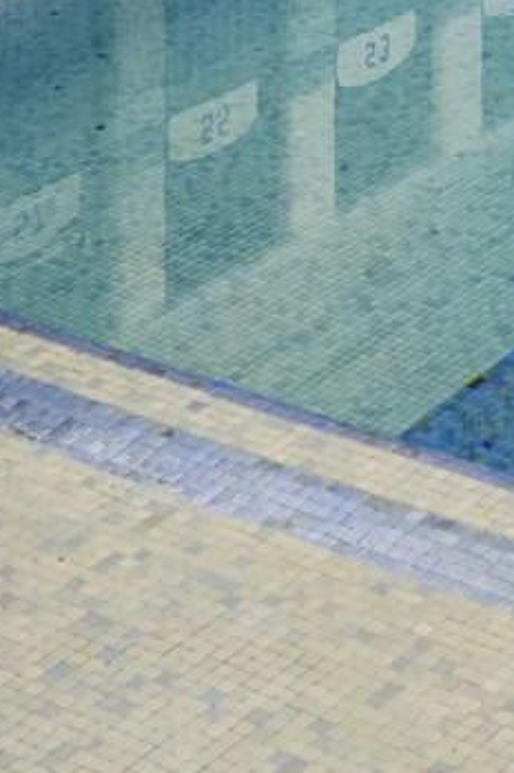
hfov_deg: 10.0
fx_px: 2854
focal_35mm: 133
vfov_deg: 12.6
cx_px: 720
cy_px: -977
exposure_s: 1/60
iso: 800
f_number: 5.6
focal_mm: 29
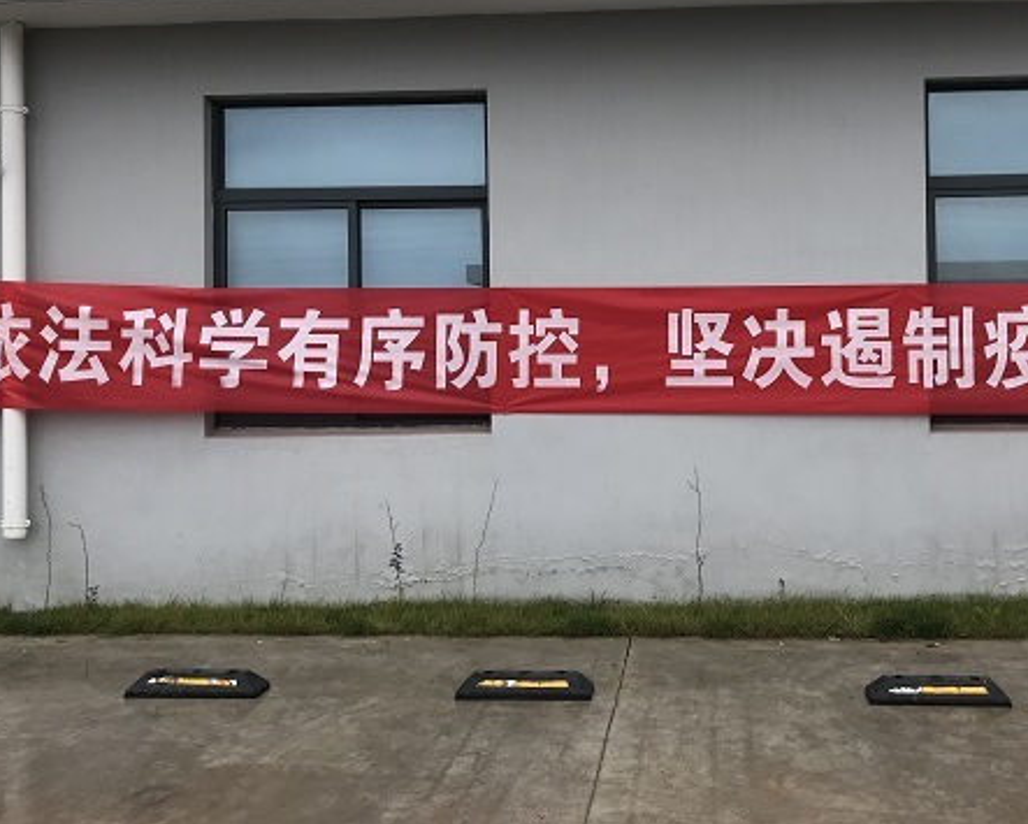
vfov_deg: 40.0
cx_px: 647
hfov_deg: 48.6
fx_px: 1126
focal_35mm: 37
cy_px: 327
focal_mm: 3.99
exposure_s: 1/647
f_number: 1.8
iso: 20
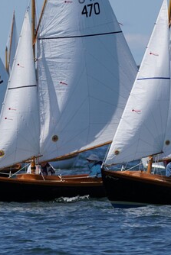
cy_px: 75
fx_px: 6235
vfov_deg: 2.4
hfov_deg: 1.6
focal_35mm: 876
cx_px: 56
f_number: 5.6
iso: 160
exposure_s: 1/1600
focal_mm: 244
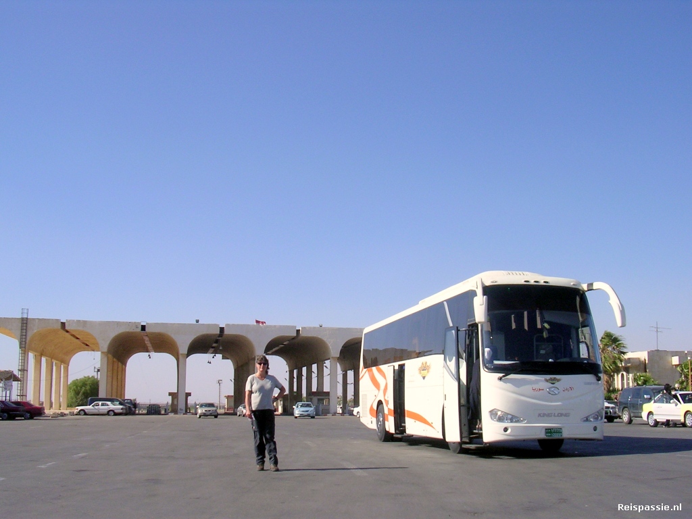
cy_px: 260
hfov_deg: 49.0
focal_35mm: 38
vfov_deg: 37.7
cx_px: 346
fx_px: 760
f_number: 5.6
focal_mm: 5.8
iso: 100
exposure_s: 1/357
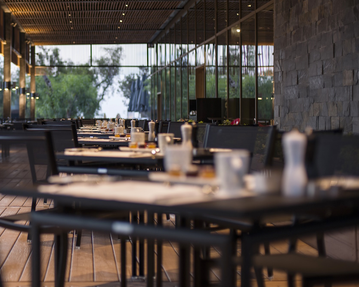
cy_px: 96
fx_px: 861
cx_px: 65
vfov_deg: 18.9
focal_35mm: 81
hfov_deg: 23.2
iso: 100
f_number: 2.2
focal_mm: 50
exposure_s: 1/8
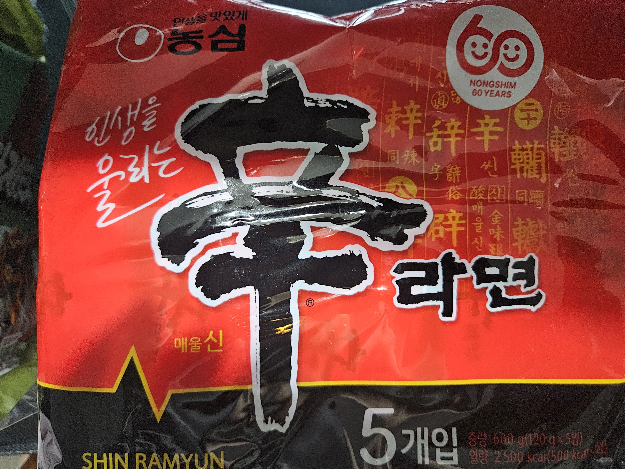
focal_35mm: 23
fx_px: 415
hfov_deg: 73.9
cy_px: 234
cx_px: 312
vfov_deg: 58.9
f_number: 1.8
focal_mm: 5.4
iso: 640
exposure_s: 1/60.2
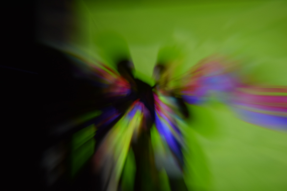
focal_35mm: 27
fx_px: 215
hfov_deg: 67.4
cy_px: 96
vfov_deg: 47.9
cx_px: 144
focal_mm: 18
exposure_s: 1/6
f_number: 3.5
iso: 320
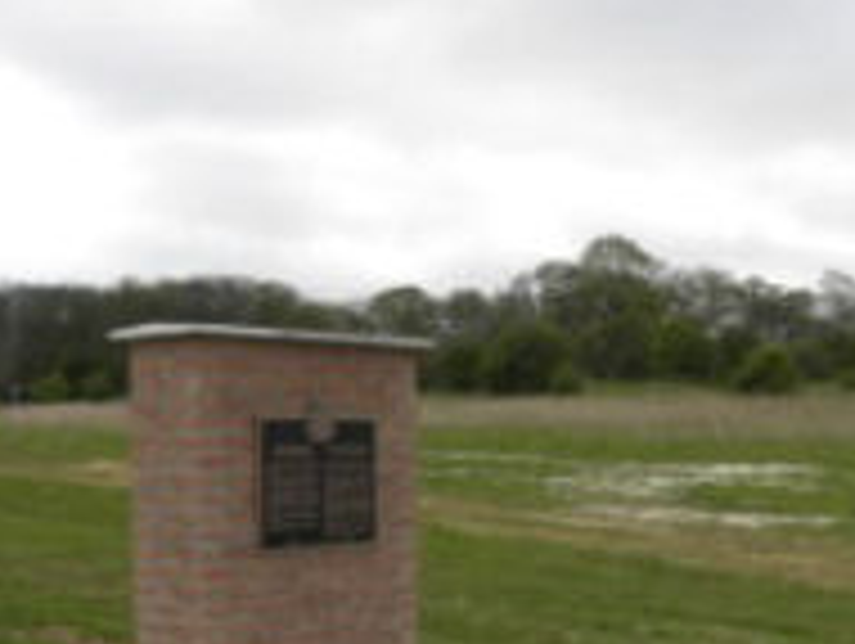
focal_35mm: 61
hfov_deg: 31.4
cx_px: 572
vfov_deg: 23.8
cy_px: 477
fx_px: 1509
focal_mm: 5.2
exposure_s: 1/272
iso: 64
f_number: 5
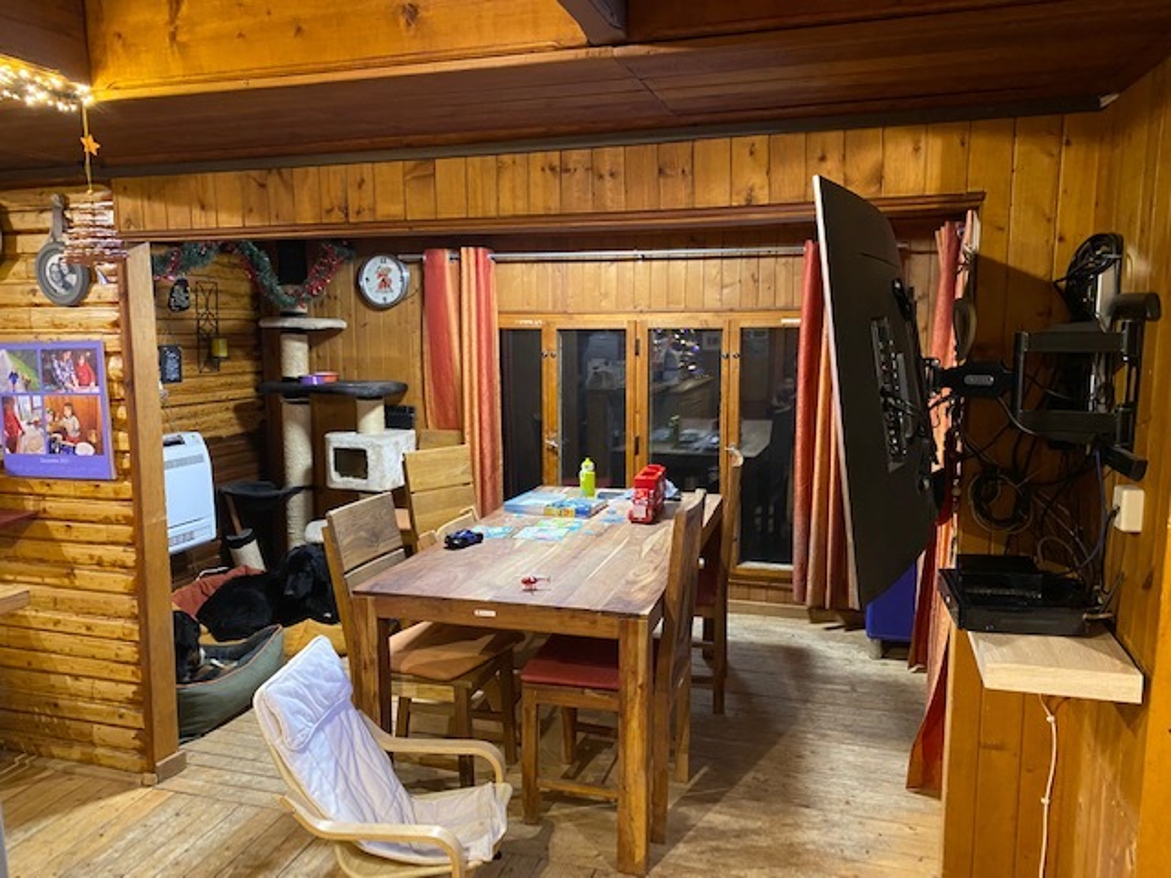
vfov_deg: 53.1
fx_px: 880
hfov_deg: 67.3
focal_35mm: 26
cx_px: 586
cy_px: 439
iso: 400
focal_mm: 4.25
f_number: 1.8
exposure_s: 1/23
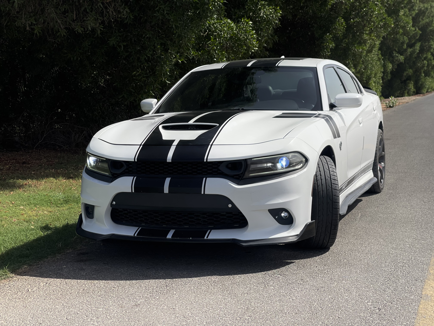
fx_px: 802
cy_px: 163
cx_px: 217
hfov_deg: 30.3
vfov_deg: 22.9
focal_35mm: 64
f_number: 2.2
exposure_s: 1/2137
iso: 32
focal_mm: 7.5
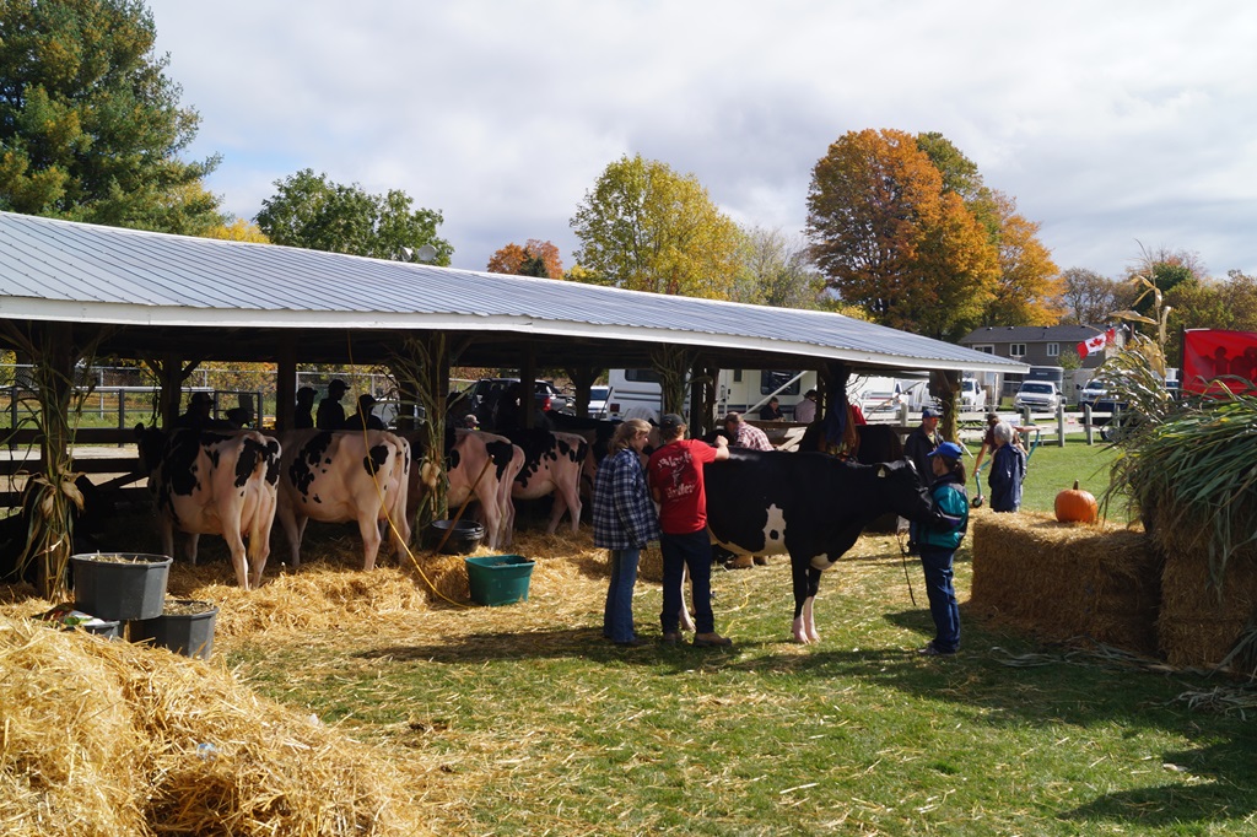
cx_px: 628
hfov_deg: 57.2
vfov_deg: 39.9
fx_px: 1152
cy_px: 418
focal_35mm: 33
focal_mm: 22
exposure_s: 1/160
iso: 100
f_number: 10
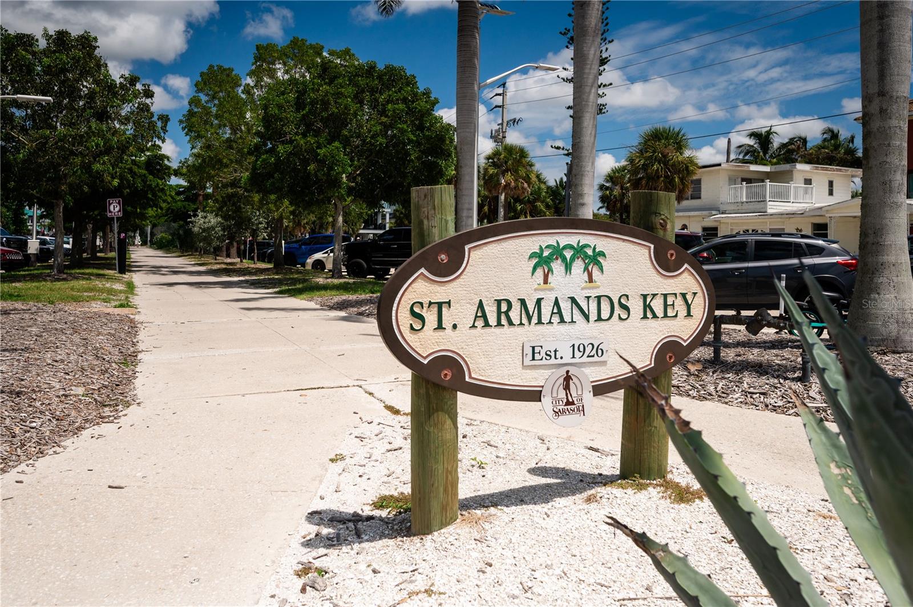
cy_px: 304
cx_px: 456
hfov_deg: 70.5
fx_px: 646
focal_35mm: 26
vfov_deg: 50.3
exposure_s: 1/8000
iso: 400
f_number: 6.3
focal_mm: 25.5
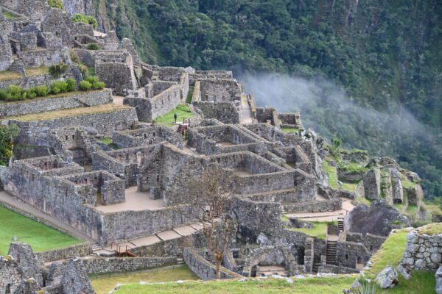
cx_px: 221
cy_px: 147
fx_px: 2136
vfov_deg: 7.9
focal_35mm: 174
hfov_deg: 11.8
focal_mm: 116
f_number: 5
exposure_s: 1/125
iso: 640
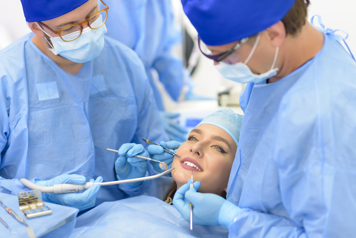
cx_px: 178
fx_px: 841
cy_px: 119
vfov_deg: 16.1
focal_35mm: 85
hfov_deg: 23.9
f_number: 2
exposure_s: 1/200
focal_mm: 85
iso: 250
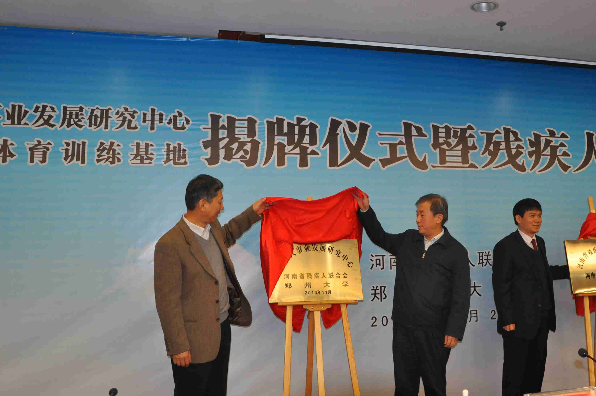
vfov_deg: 35.8
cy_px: 189
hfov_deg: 51.3
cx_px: 378
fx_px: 612
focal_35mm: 37
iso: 800
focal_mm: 18
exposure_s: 1/100
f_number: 3.5
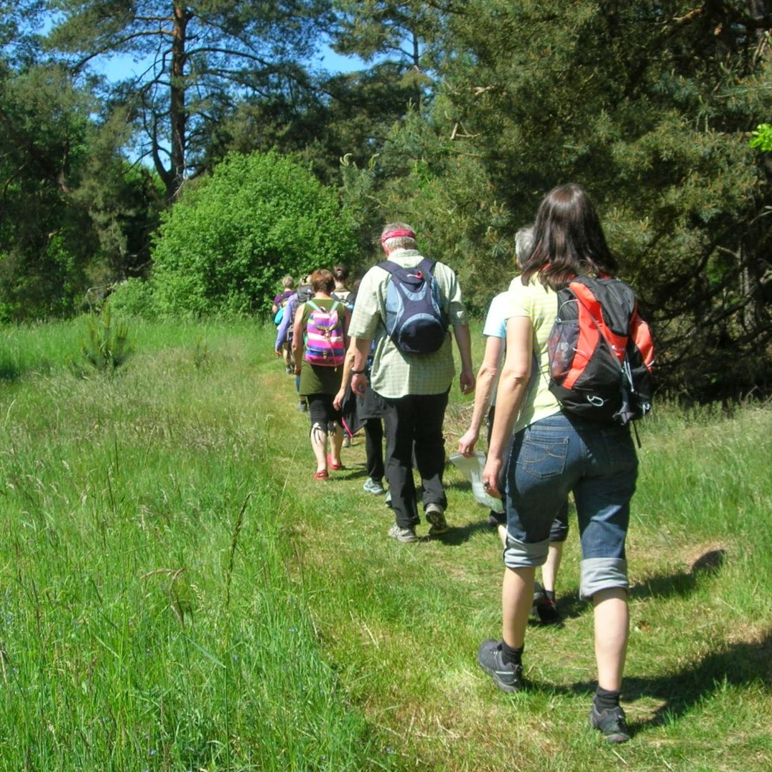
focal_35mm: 45
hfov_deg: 37.5
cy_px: 385
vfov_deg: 37.6
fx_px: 1135
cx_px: 406
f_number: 4.8
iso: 64
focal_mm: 7.8
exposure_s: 1/371
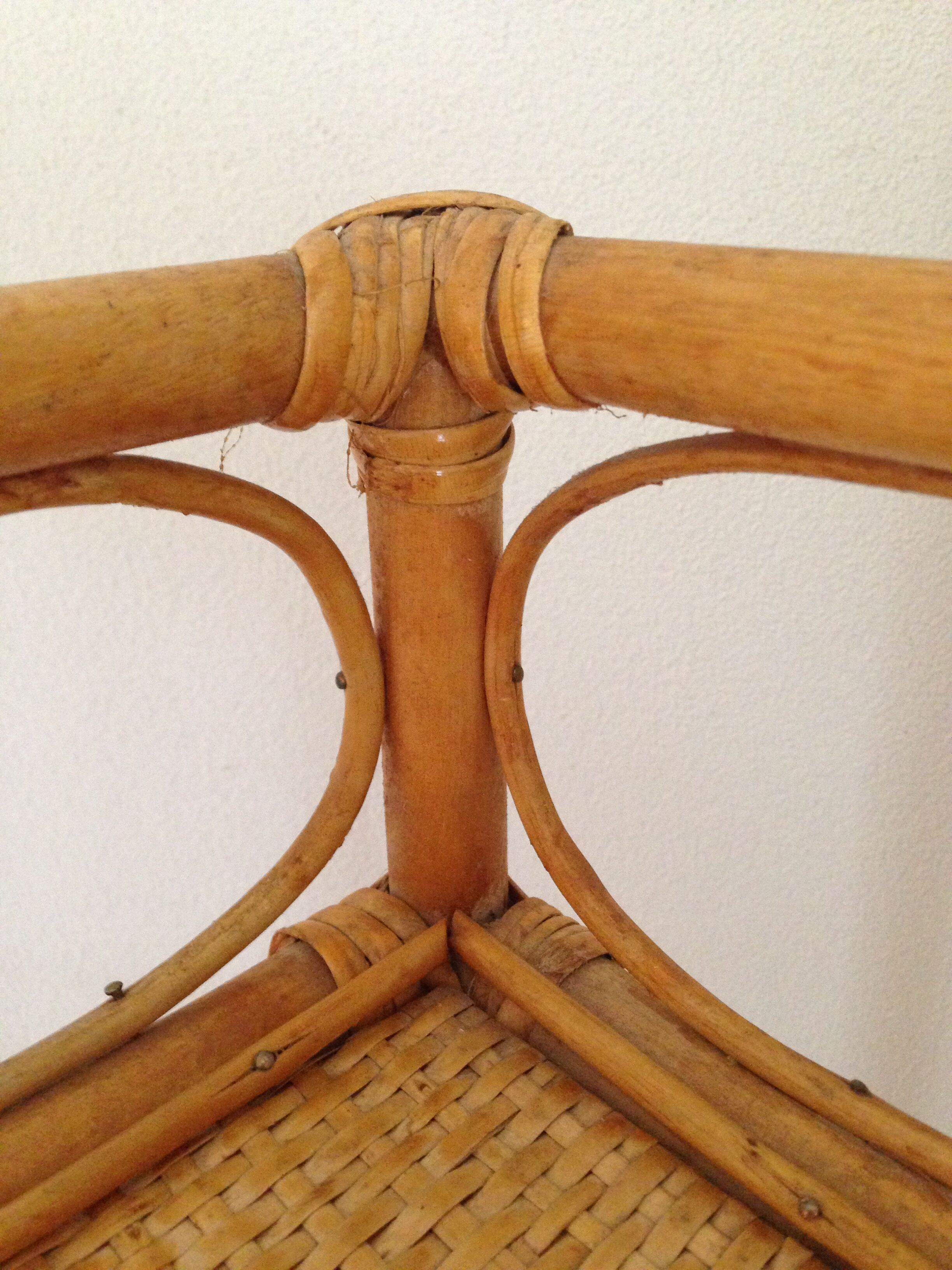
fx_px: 1210
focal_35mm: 33
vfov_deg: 55.4
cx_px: 476
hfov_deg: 42.9
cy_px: 635
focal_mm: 4.12
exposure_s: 1/15
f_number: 2.4
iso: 400
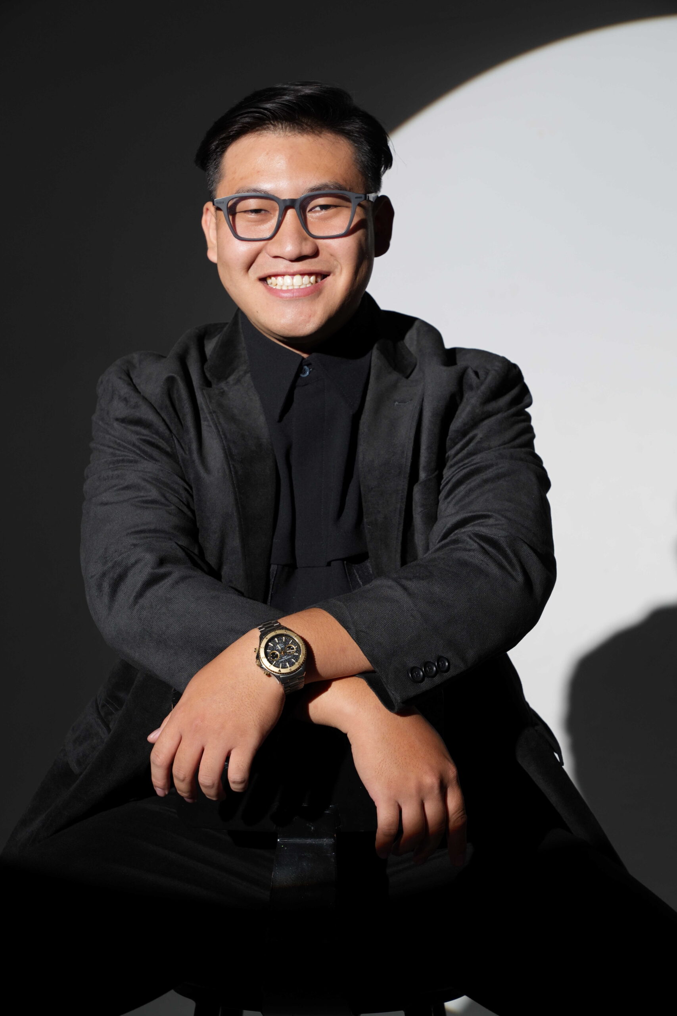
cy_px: 508
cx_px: 338
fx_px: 1890
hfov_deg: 20.3
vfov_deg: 30.1
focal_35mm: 67
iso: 400
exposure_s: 1/100
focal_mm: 67
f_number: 5.6
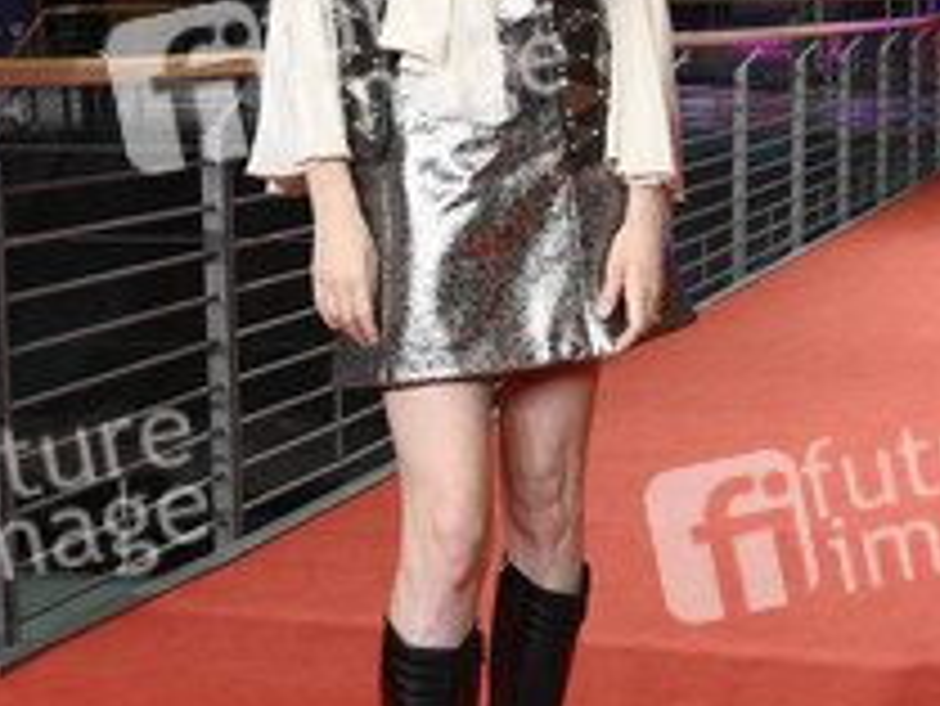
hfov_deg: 24.1
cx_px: 468
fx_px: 2201
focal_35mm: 81
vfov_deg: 18.2
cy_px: 292
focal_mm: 44
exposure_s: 1/250
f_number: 5.6
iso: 5000
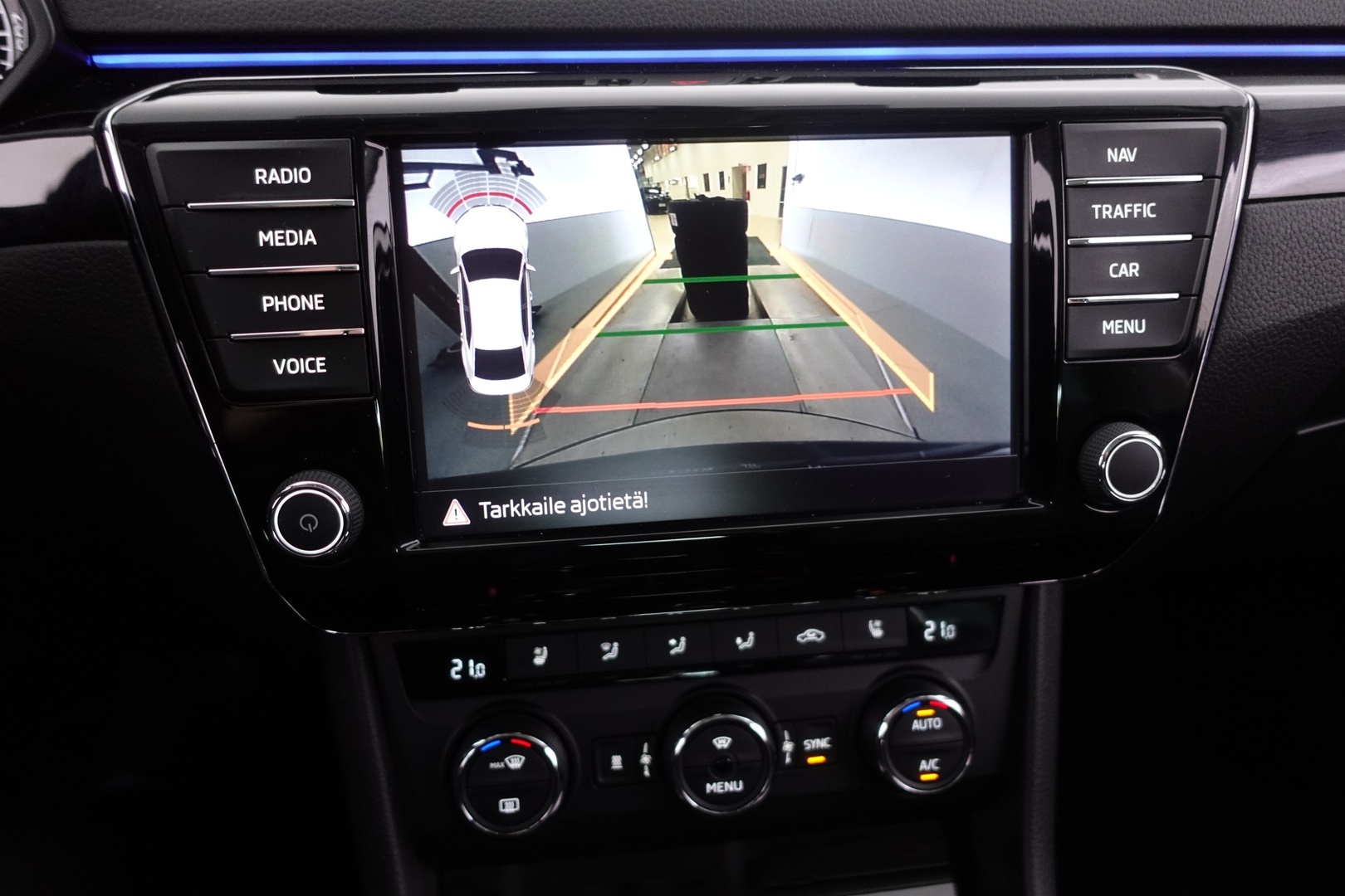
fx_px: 897
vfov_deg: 53.1
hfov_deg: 73.7
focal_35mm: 24
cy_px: 448
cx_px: 672
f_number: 1.8
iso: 800
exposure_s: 1/20
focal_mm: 9.4
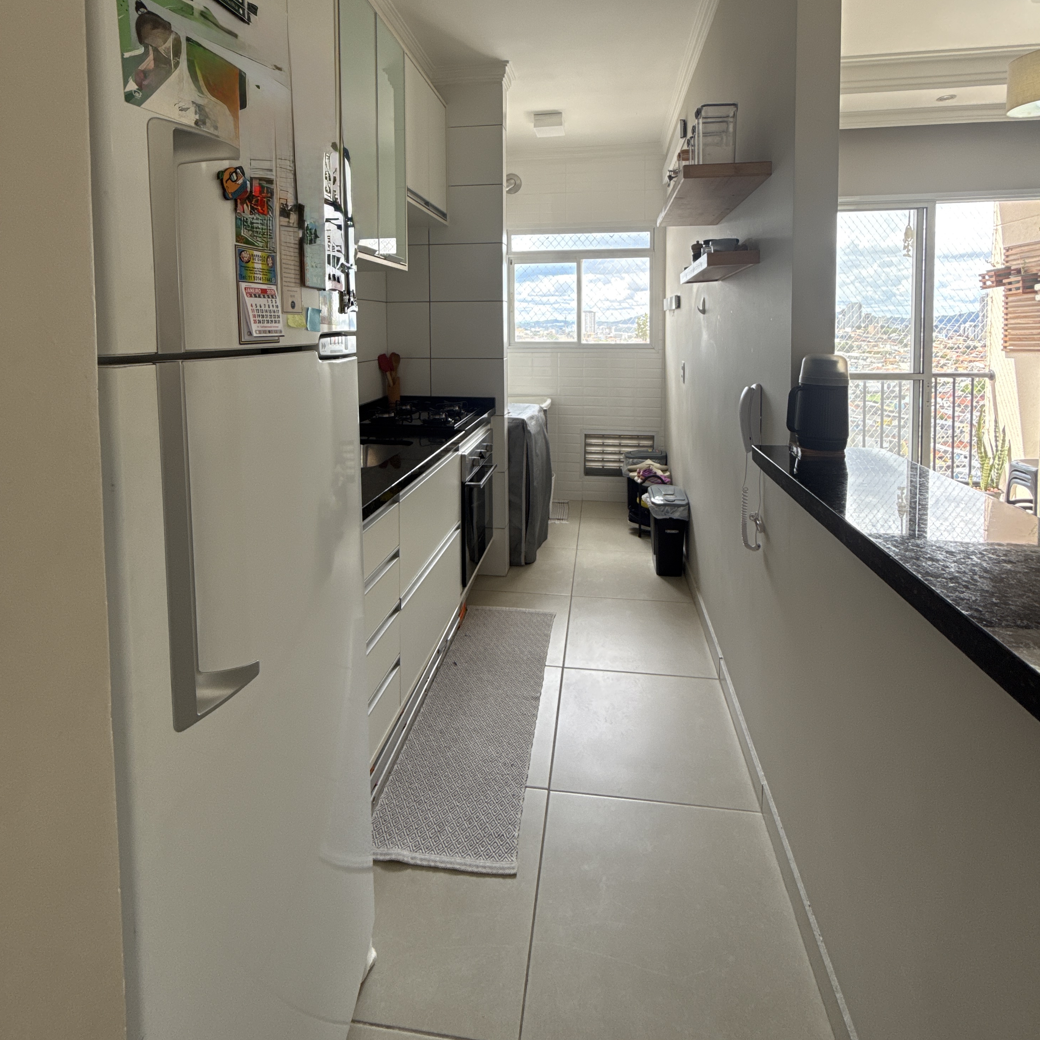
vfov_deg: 81.3
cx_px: 526
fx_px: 578
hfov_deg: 84.0
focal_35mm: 17
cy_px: 353
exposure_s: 1/120
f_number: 2.2
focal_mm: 2.22
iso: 64
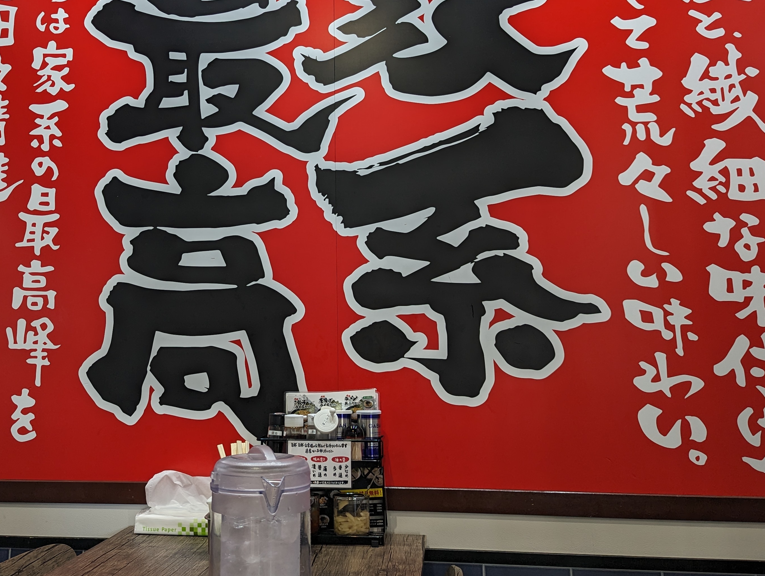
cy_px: 164
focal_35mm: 36
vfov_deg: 39.0
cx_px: 319
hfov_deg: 51.1
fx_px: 797
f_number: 1.85
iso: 42
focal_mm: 6.81
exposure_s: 1/33.4
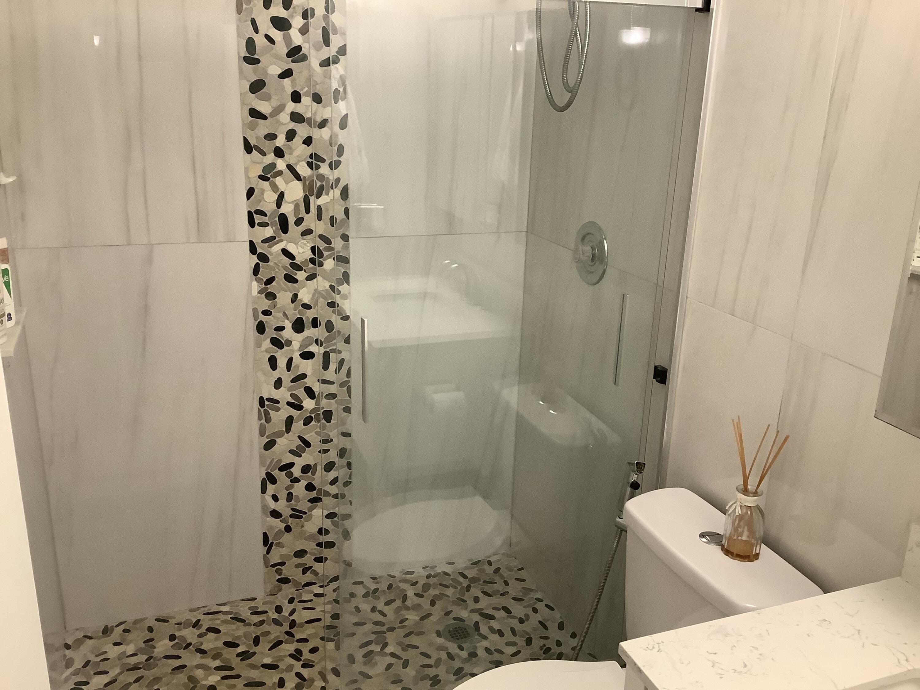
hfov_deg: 58.4
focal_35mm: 31
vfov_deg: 45.4
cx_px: 460
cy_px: 345
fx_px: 824
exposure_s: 1/60
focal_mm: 3.3
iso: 200
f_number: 2.4
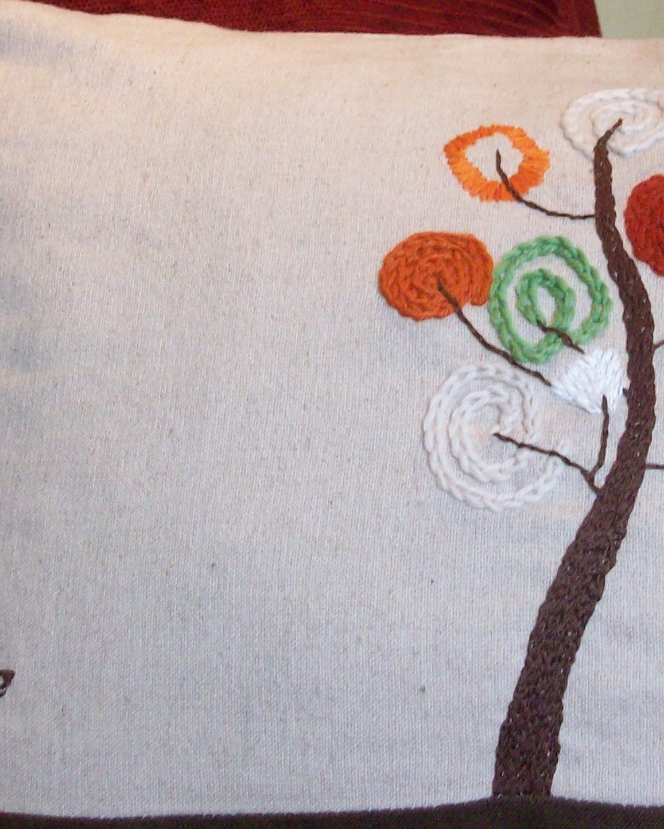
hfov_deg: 16.4
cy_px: 347
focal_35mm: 93
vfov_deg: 20.6
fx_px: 2284
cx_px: 541
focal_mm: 7.1
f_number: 3.2
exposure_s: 1/18.1
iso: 160
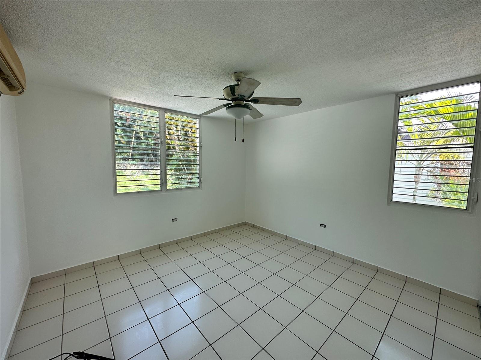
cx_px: 240
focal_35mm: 14
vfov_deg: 85.7
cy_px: 180
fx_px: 195
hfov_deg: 102.1
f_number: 2.2
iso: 50
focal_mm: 2.22
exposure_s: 1/99
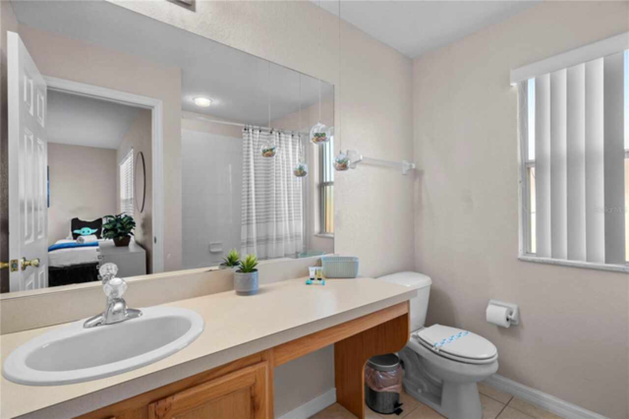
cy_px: 210
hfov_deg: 96.8
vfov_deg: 73.7
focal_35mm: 16
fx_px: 279
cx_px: 314
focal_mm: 16
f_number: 7.1
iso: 320
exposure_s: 1/4
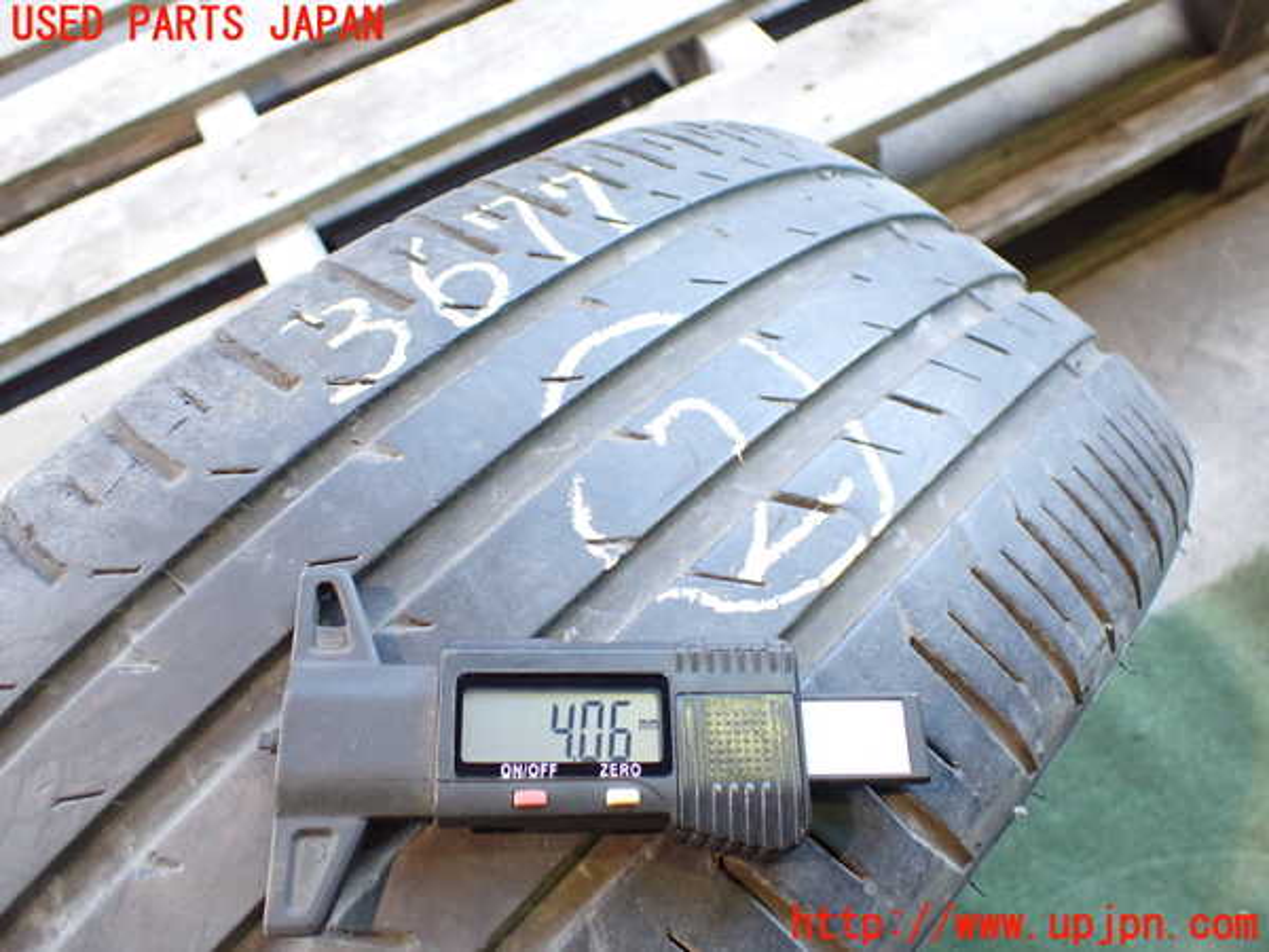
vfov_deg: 46.8
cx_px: 634
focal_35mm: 30
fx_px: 1100
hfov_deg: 60.0
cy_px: 476
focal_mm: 5.4
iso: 800
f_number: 2.3
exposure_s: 1/100
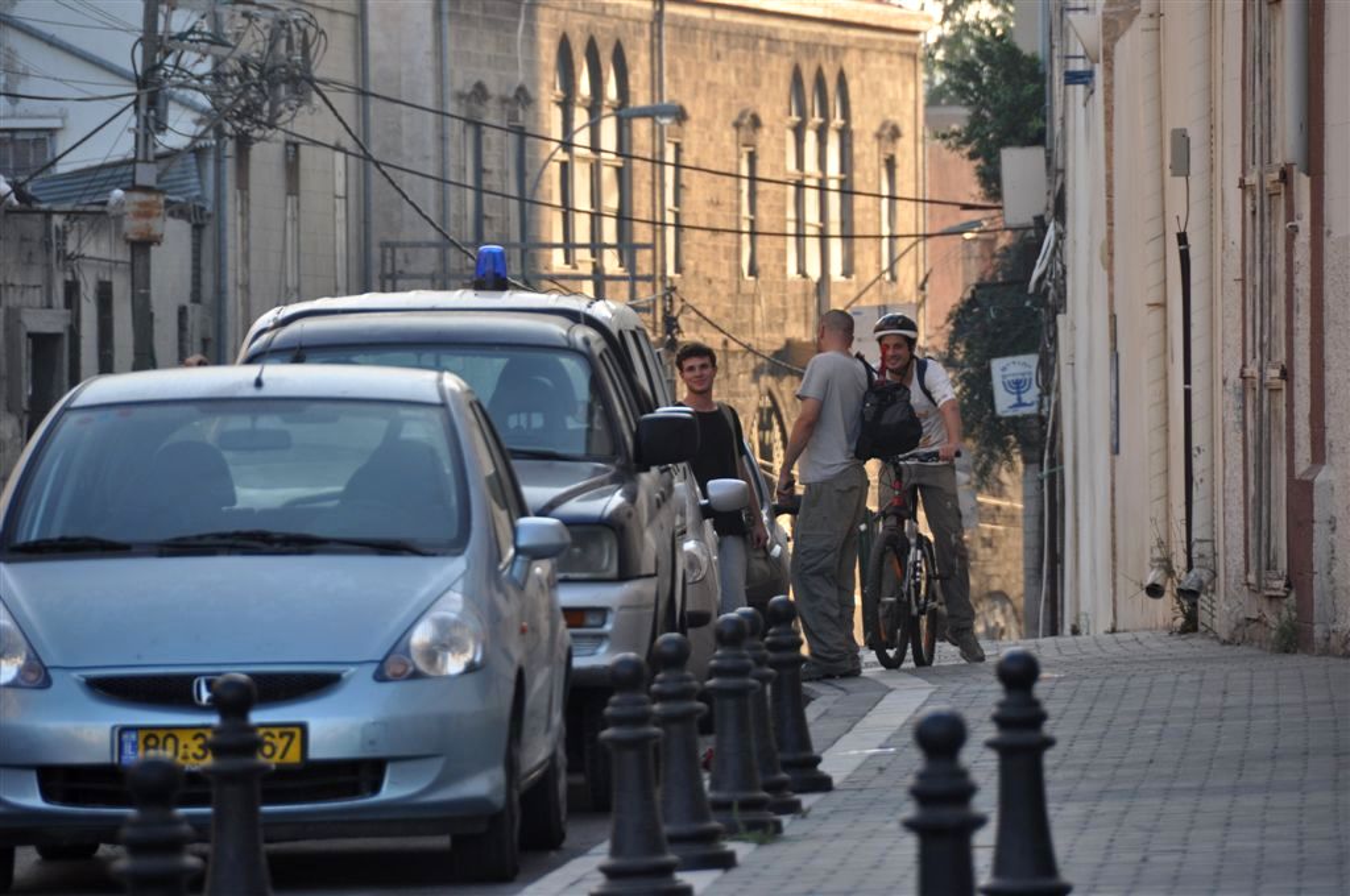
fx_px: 11236
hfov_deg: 6.9
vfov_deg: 4.6
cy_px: 448
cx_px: 675
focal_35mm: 300
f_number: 5.6
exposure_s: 1/320
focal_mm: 200
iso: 400
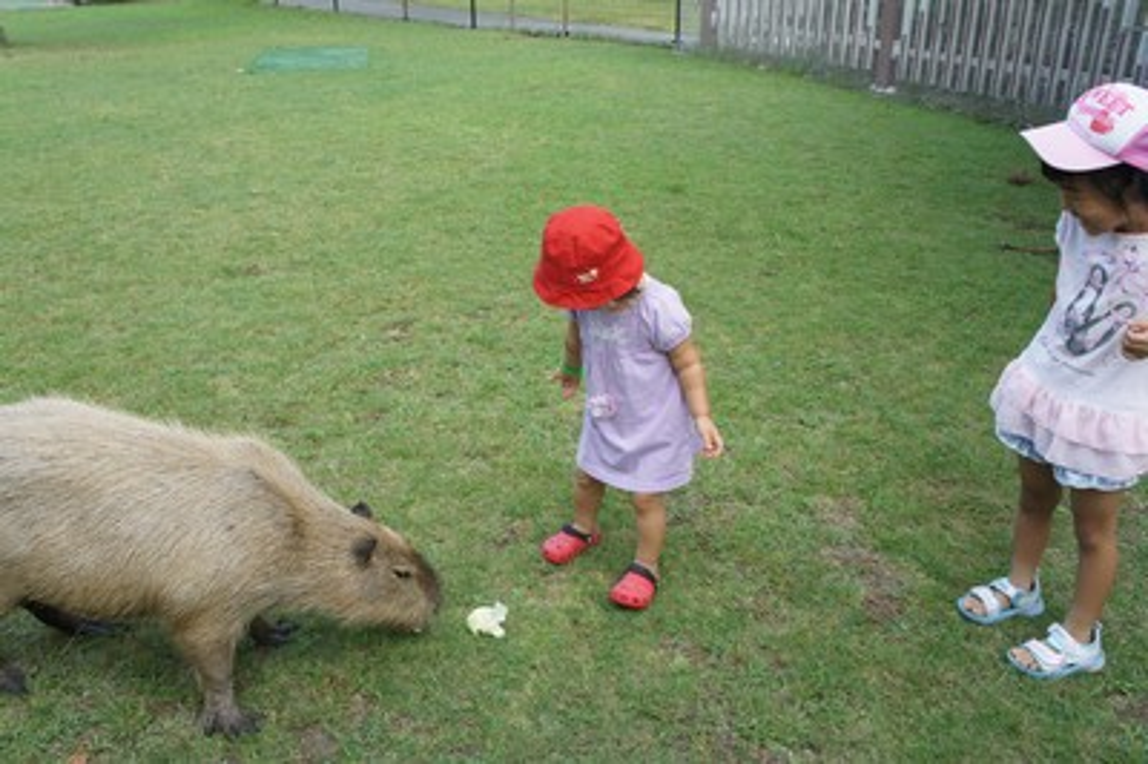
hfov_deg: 57.3
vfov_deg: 39.9
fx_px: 1051
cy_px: 382
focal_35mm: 33
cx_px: 574
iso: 400
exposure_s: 1/250
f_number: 7.1
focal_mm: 22
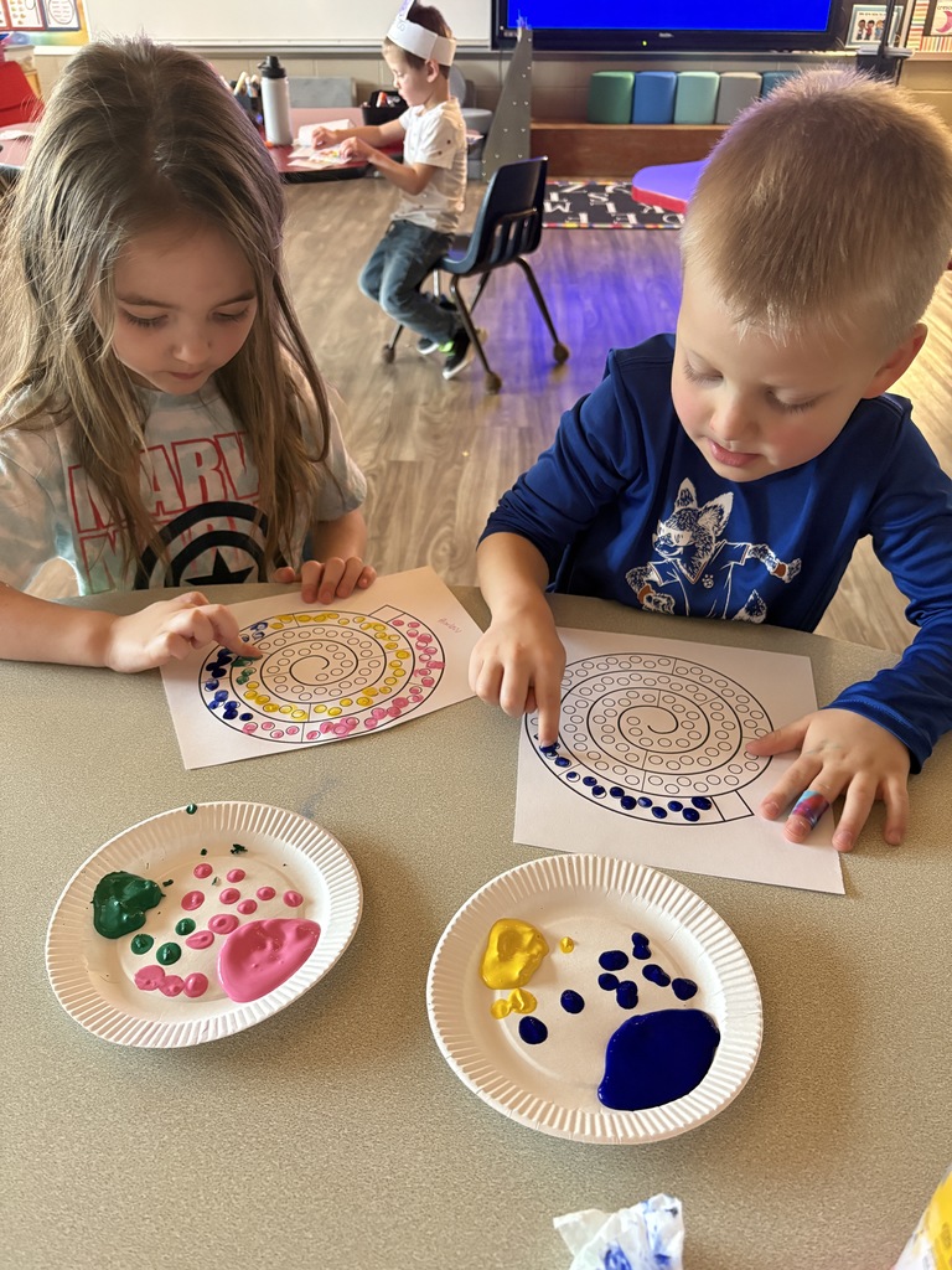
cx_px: 476
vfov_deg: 67.3
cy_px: 635
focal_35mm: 26
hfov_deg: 53.1
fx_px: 953
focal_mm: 5.96
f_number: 1.6
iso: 500
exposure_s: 1/40
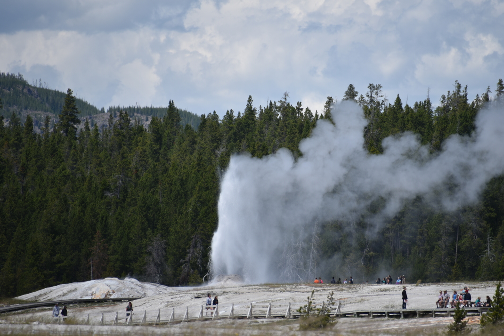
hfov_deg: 5.7
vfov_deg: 3.8
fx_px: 5027
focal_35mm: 359
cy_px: 167
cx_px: 287
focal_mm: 300
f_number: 5.6
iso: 110
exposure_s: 1/640
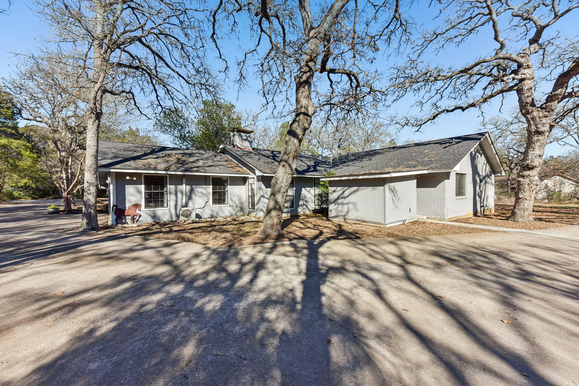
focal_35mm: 14
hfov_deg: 104.3
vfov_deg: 81.2
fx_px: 225
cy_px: 193
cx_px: 290
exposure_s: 1/1000
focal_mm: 14
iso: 400
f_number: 8
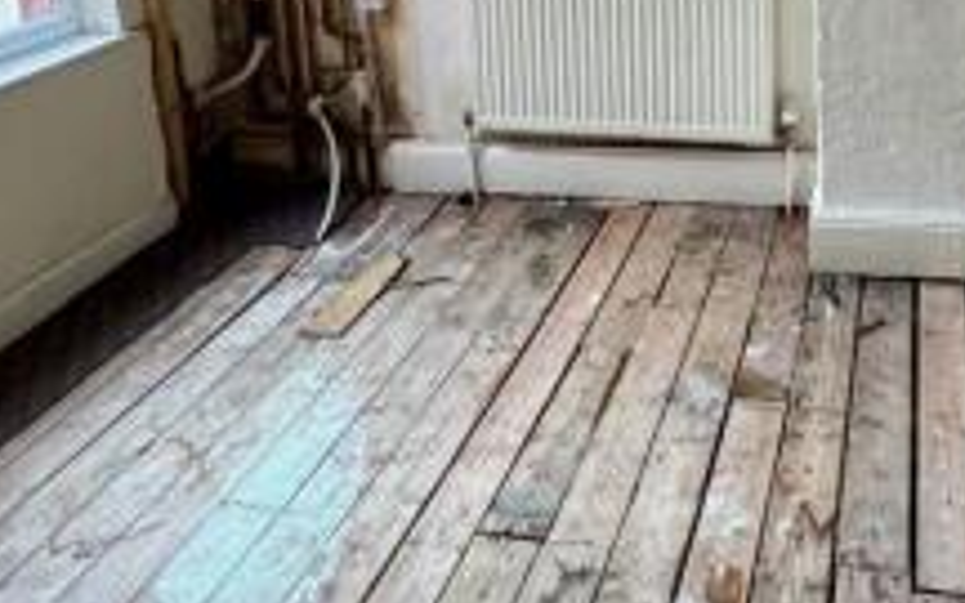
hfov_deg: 46.8
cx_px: 762
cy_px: -127
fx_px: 1052
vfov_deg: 27.9
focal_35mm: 40
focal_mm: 2.22
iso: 320
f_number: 2.2
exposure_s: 1/99
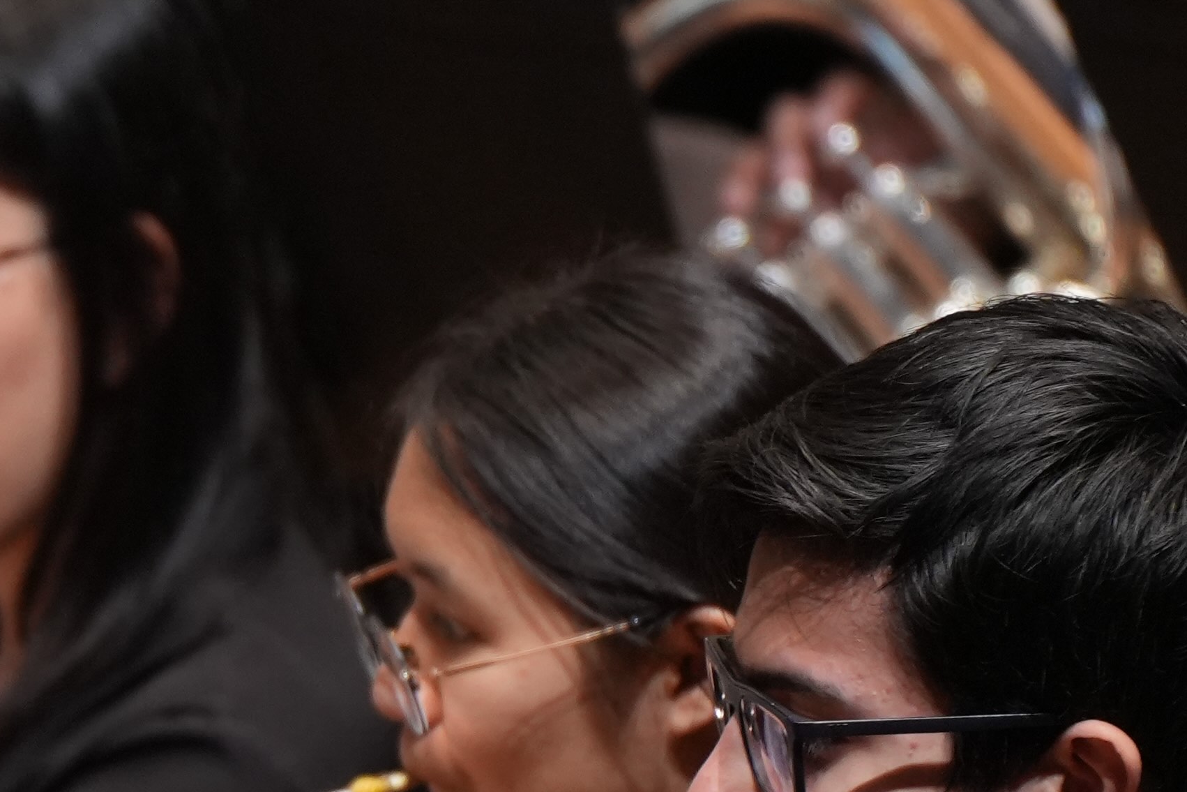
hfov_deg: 2.1
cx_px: 201
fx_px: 32379
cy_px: 1161
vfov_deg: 1.4
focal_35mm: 982
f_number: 2.8
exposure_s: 1/100
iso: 1000
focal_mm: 180
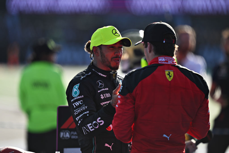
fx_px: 2545
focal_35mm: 400
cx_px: 114
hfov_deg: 5.2
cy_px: 76
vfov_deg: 3.4
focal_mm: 400
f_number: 2.8
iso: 100
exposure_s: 1/1250
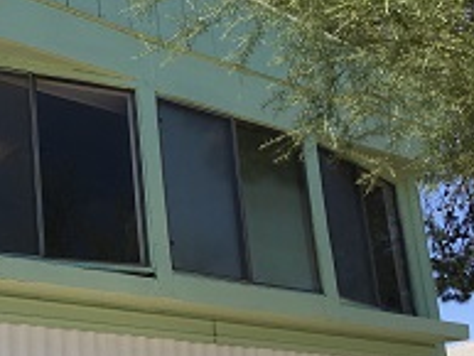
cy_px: 284
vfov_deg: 21.1
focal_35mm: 69
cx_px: 52
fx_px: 945
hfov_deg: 27.2
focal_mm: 4.15
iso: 25
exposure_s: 1/2079
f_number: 2.2
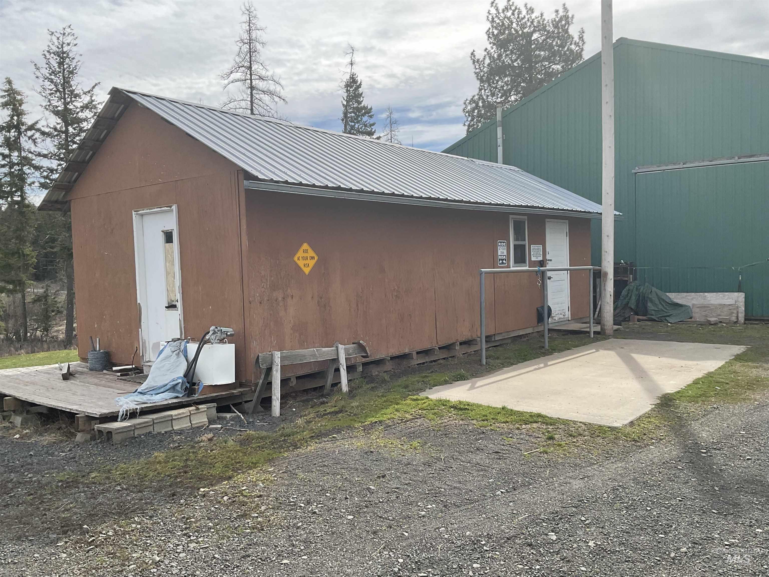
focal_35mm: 29
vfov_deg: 48.2
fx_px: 644
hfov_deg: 61.7
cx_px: 384
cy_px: 288
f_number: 1.8
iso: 16
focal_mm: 3
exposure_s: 1/1675
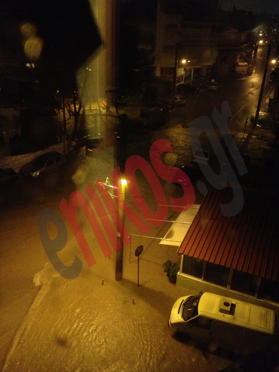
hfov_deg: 40.7
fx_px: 376
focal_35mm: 35
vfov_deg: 52.6
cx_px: 140
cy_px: 186
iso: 800
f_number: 2.4
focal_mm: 4.28
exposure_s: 1/17
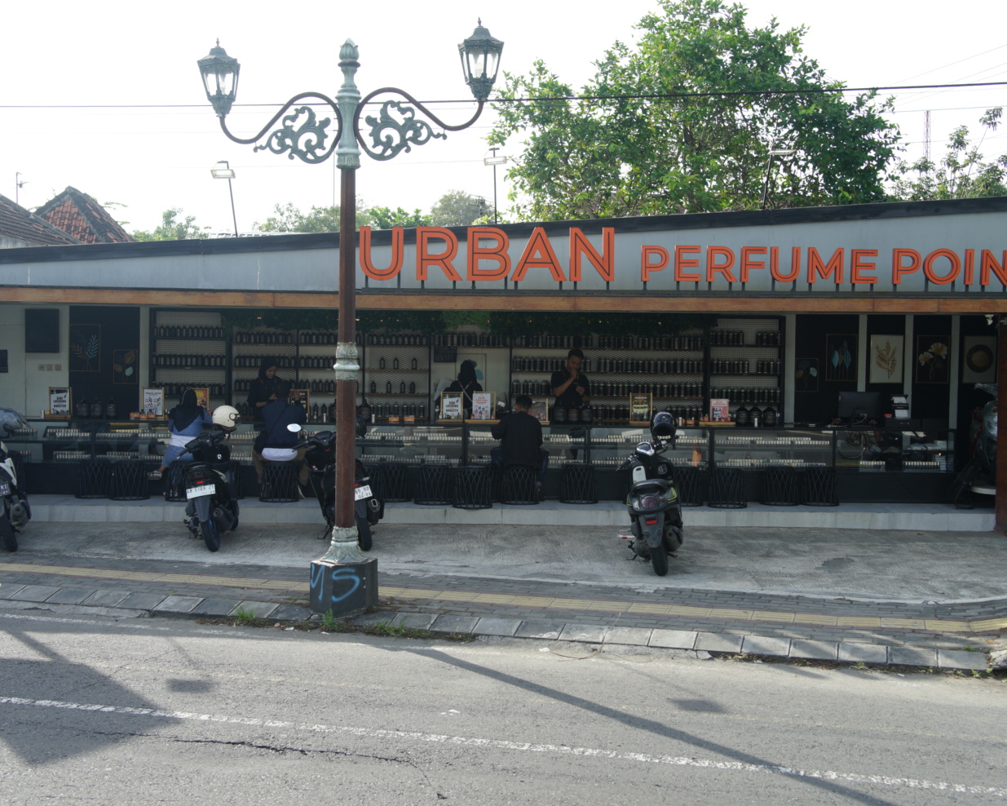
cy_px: 385
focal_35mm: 43
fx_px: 1282
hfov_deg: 42.9
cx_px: 497
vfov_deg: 34.9
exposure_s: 1/400
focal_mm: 35
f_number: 5.6
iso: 250
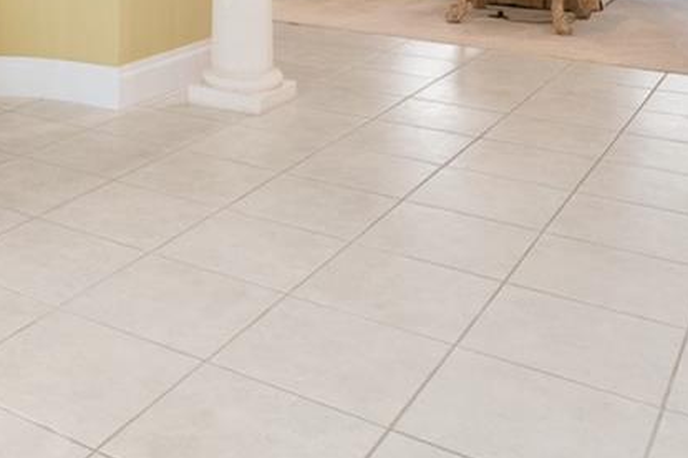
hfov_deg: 34.7
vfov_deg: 22.7
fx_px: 1031
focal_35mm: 54
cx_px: 60
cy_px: -116
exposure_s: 1/13
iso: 320
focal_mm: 14
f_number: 7.1
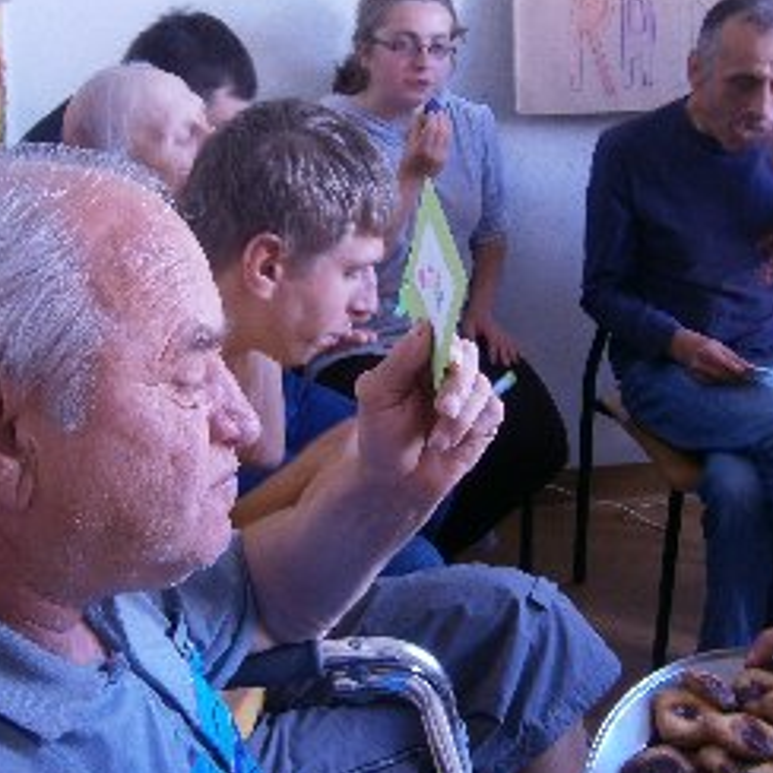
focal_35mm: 47
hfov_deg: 36.0
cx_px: 348
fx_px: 1187
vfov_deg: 36.1
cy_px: 398
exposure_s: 1/13
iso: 125
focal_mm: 4.7
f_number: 2.8
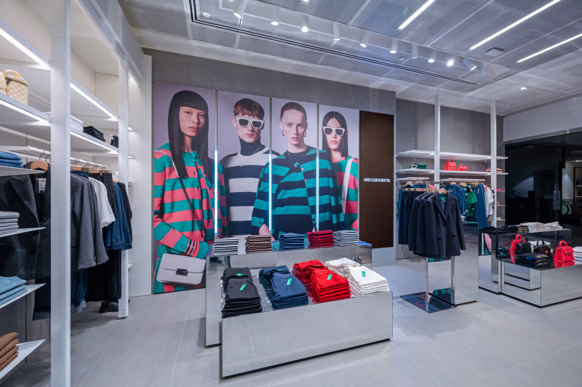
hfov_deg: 104.3
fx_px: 226
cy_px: 194
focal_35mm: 14
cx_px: 291
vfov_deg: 81.1
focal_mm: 14
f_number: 8
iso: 1000
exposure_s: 1/60
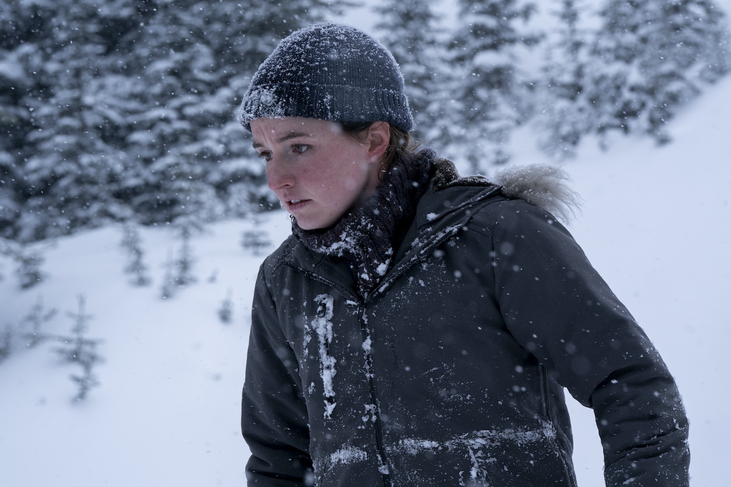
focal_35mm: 130
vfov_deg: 10.5
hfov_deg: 15.8
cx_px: 366
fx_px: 2640
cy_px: 244
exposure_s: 1/640
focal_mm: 130
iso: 800
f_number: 13
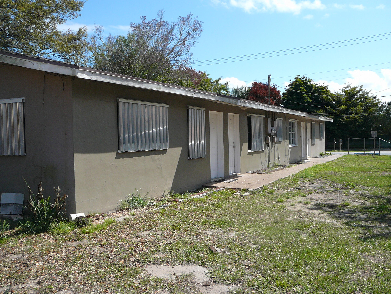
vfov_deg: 40.7
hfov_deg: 52.6
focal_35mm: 35
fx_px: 395
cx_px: 196
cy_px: 147
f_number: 5
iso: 80
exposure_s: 1/400
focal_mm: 5.2
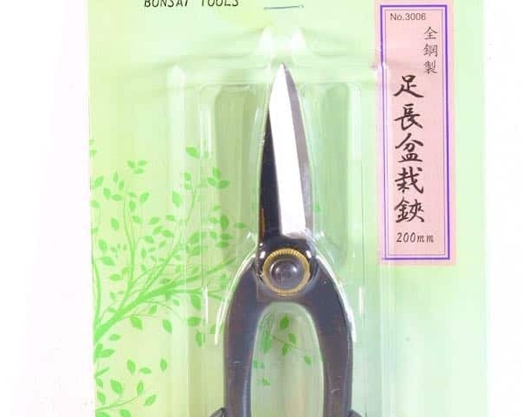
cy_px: 278
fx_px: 5961
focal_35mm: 386
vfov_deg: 4.0
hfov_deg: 5.0
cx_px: 287
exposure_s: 1/20
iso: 1000
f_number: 13
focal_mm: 127.9
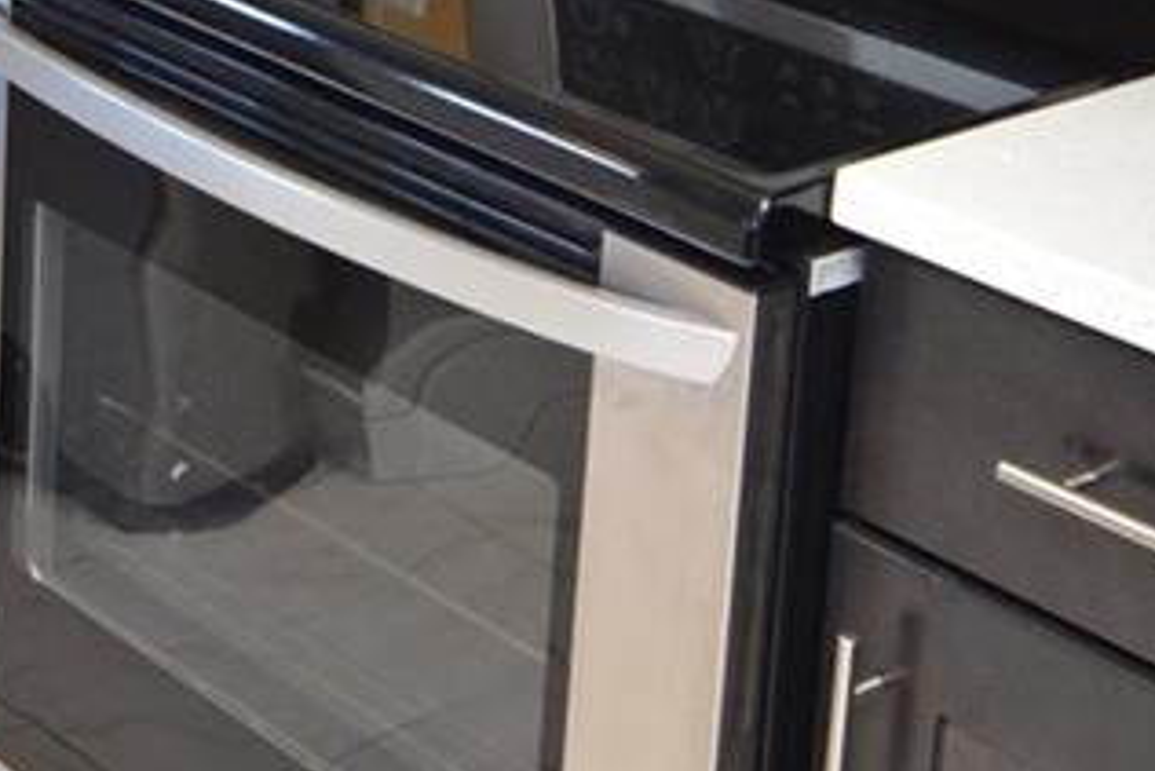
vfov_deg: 14.2
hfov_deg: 21.1
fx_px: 2921
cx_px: -168
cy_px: -316
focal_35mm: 91
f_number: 4
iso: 400
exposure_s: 1/60
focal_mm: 12
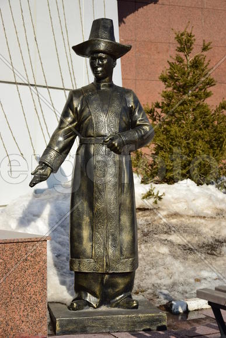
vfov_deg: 28.1
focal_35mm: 72
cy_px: 169
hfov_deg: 18.9
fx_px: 678
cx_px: 113
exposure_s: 1/800
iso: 100
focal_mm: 48
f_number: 4.8
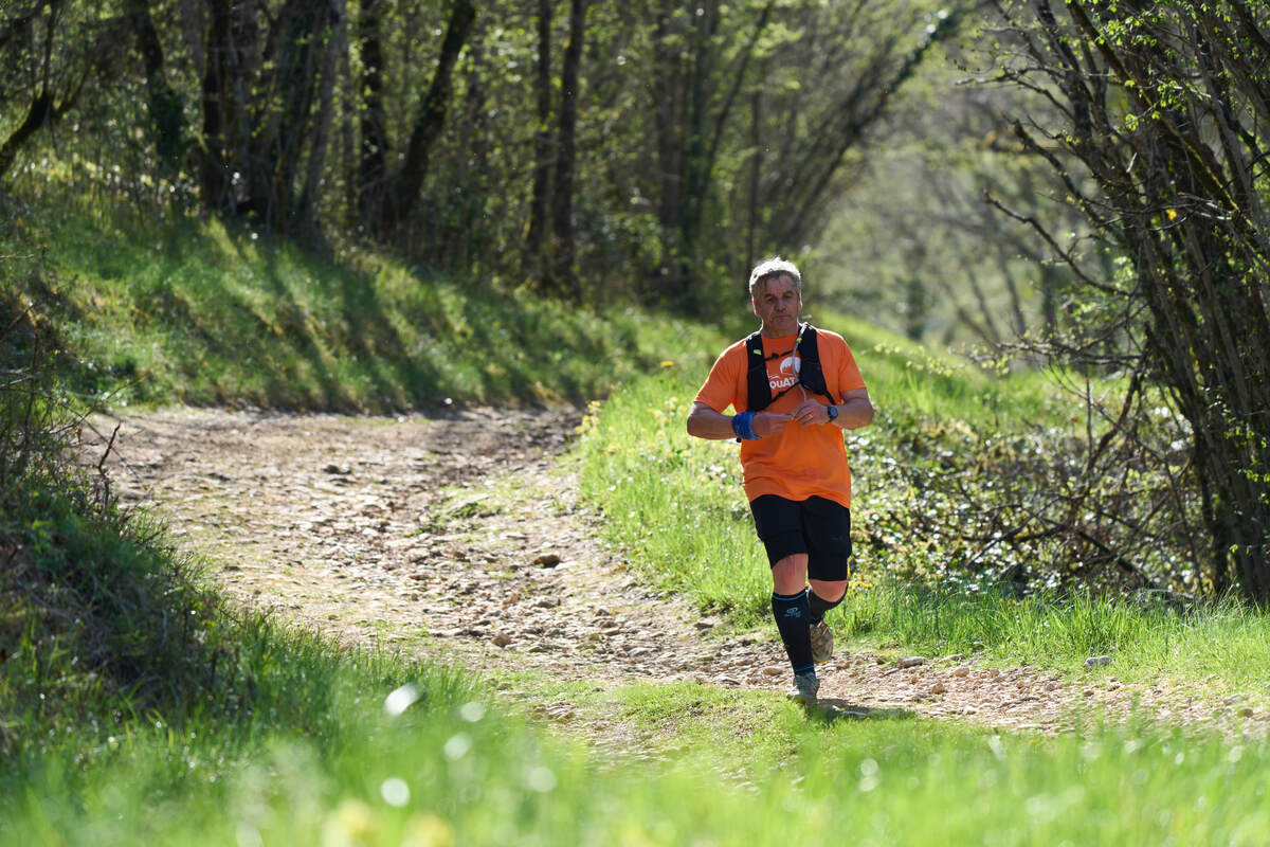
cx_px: 635
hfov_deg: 6.2
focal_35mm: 332
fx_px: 11711
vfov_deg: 4.1
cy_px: 424
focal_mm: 332
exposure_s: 1/800
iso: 500
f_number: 6.3
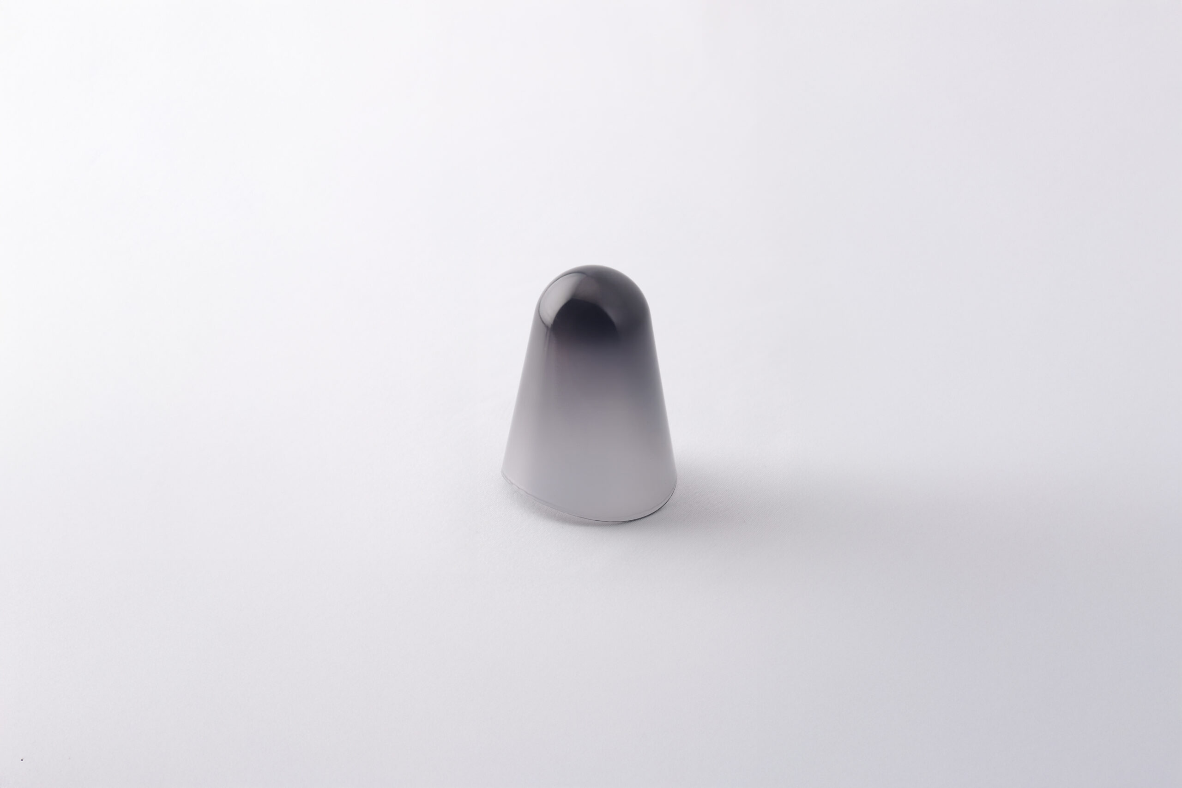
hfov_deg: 23.9
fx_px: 2791
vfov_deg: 16.1
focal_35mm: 85
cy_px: 394
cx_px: 591
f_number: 8
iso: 100
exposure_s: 1/2.5
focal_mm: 85
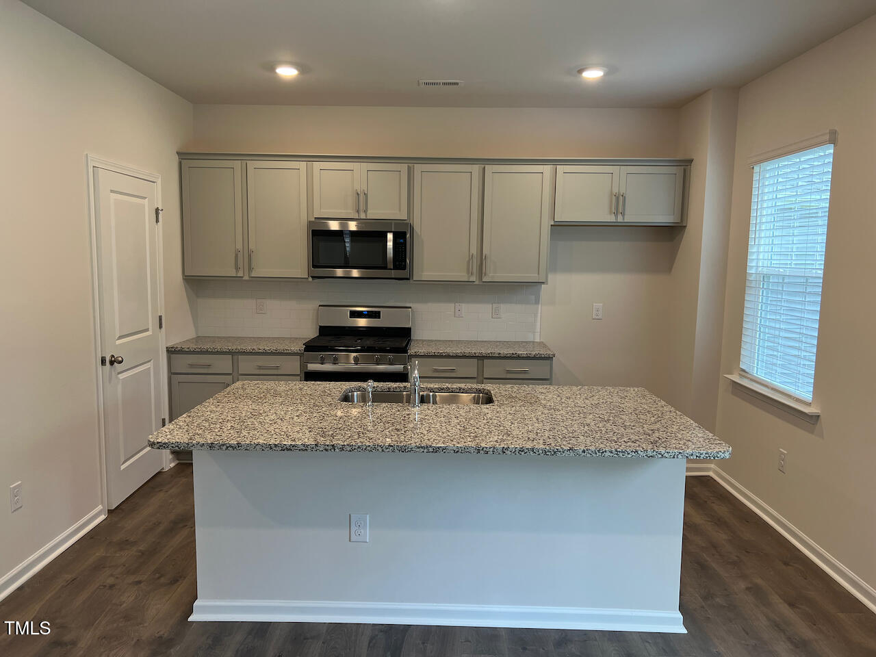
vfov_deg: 53.1
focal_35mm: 26
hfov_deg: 67.3
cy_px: 328
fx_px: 658
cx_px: 438
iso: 100
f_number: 1.5
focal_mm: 5.7
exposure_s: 1/120
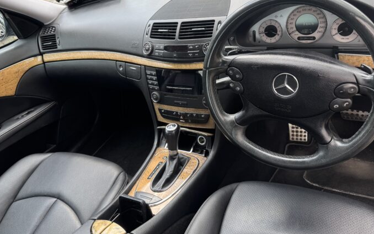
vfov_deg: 41.5
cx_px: 181
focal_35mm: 30
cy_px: 85
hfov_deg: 62.9
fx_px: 306
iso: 80
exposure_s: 1/309
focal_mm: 6.76
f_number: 1.78
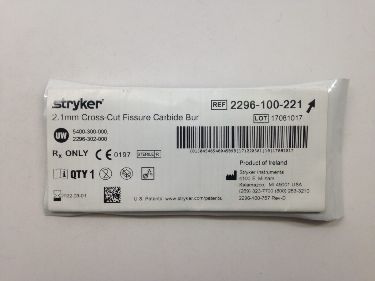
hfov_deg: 55.4
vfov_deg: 42.9
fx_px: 357
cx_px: 188
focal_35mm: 33
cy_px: 140
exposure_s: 1/60
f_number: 2.4
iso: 64
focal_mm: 4.12
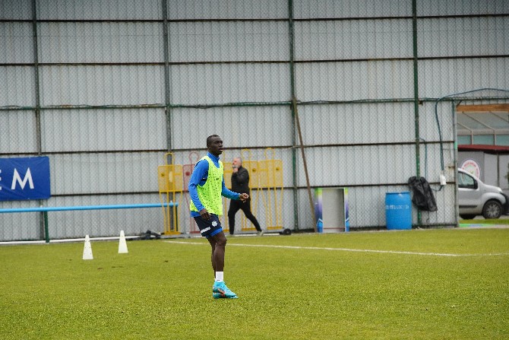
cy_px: 170
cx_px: 254
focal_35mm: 200
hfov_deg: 10.3
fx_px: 2828
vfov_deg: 6.9
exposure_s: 1/6400
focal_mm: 200
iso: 5000
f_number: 5.6
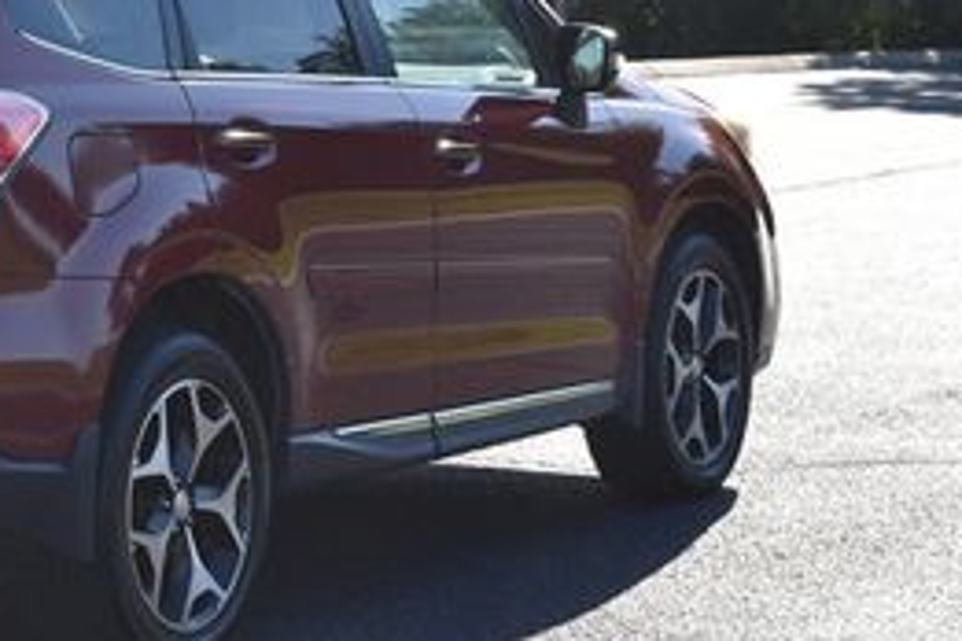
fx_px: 3741
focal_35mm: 140
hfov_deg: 14.4
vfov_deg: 9.7
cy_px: 17
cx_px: 15
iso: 140
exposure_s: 1/250
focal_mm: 38
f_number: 8
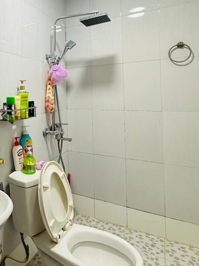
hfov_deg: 45.6
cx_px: 24
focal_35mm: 28
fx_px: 215
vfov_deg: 62.0
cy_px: 90
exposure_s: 1/100
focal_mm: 2.22
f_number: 2.2
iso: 250
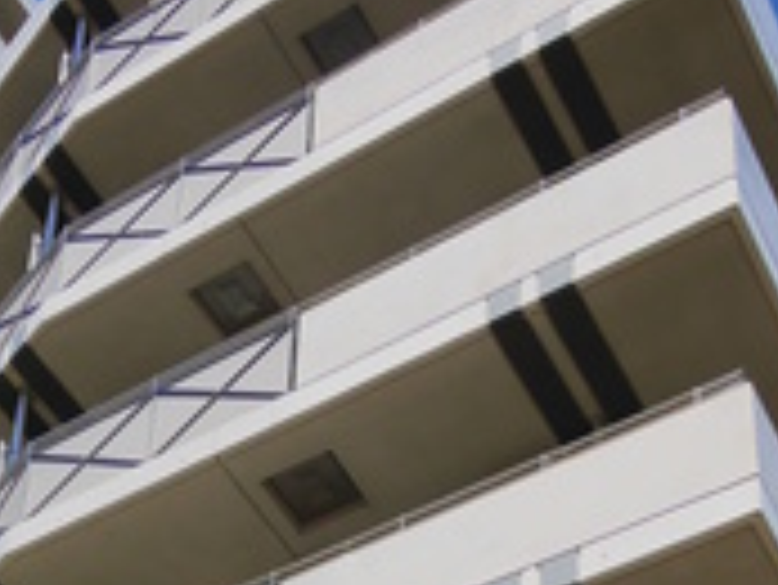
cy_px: 1215
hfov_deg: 21.7
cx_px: 169
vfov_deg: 13.8
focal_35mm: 89
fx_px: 2002
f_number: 8
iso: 640
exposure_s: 1/400
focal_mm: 11
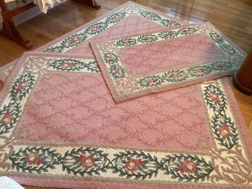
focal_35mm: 29
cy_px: 94
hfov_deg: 61.7
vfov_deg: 48.2
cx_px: 126
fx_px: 211
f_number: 1.8
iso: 250
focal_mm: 3
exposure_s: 1/60
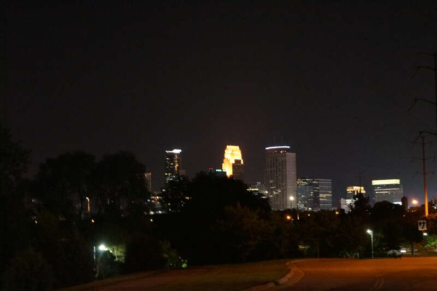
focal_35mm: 82
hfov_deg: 24.6
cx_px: 218
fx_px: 1001
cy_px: 146
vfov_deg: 16.5
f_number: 5.6
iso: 6400
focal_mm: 55
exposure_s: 1/5
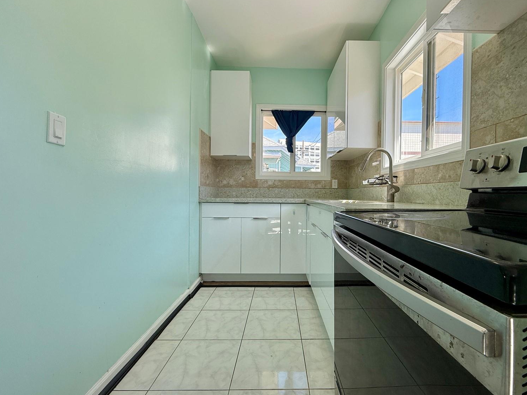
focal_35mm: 15
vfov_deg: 81.7
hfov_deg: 98.1
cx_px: 280
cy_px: 195
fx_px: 228
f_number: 2.2
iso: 64
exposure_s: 1/222
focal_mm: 2.22
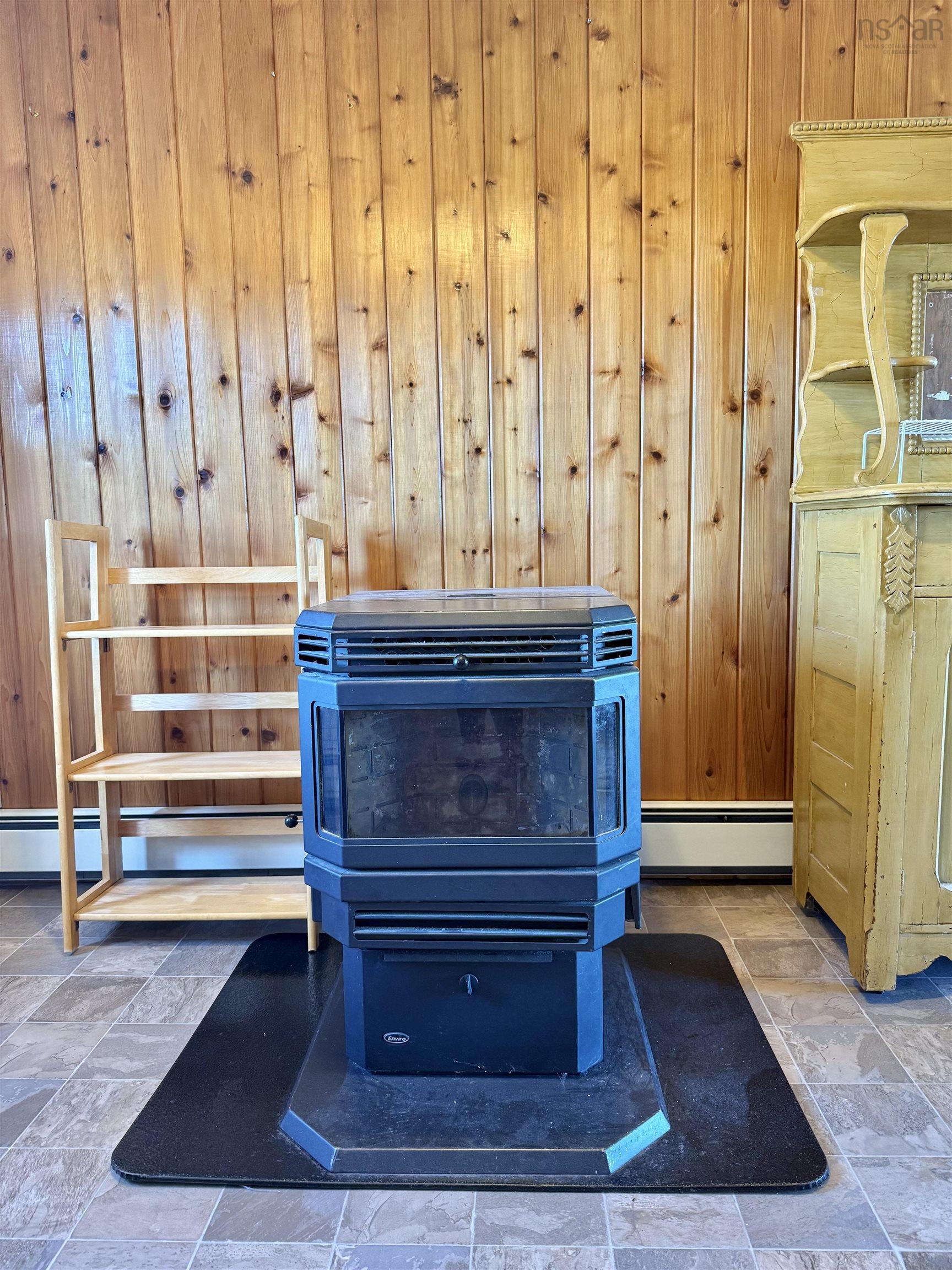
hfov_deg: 56.8
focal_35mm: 24
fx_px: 880
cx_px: 476
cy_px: 635
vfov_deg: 71.6
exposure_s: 1/60
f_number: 1.78
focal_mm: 6.76
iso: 250
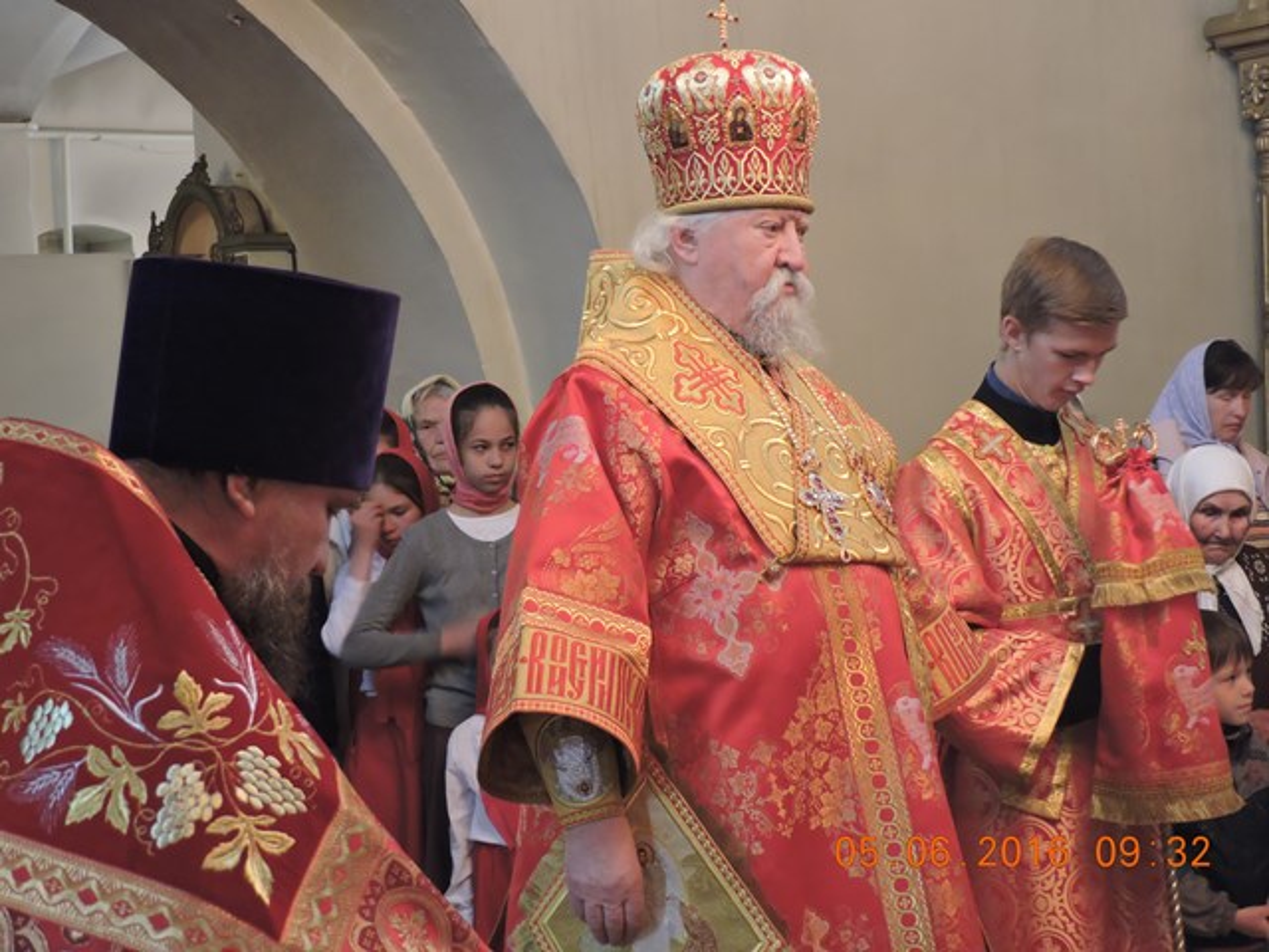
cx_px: 634
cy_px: 476
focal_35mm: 75
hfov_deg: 26.0
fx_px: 2749
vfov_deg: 19.6
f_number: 3.9
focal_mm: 13.4
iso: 800
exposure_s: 1/25
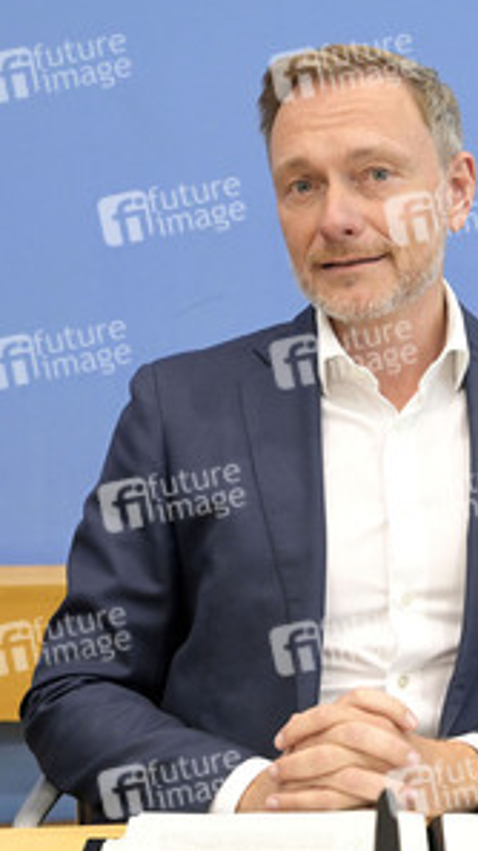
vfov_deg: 29.0
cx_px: 382
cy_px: 427
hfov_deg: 16.4
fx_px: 1645
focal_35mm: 73
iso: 5000
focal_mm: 46
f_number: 5
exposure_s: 1/500
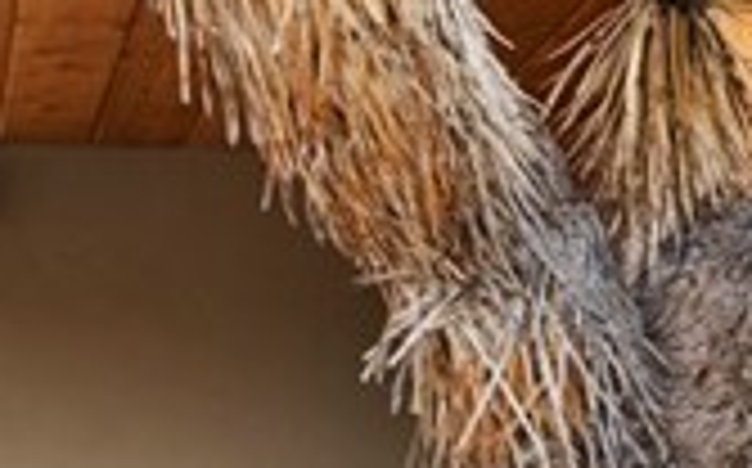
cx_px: 2085
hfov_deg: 12.5
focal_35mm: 100
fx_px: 2047
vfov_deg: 12.5
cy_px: 673
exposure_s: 1/40
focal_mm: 16
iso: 400
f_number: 9
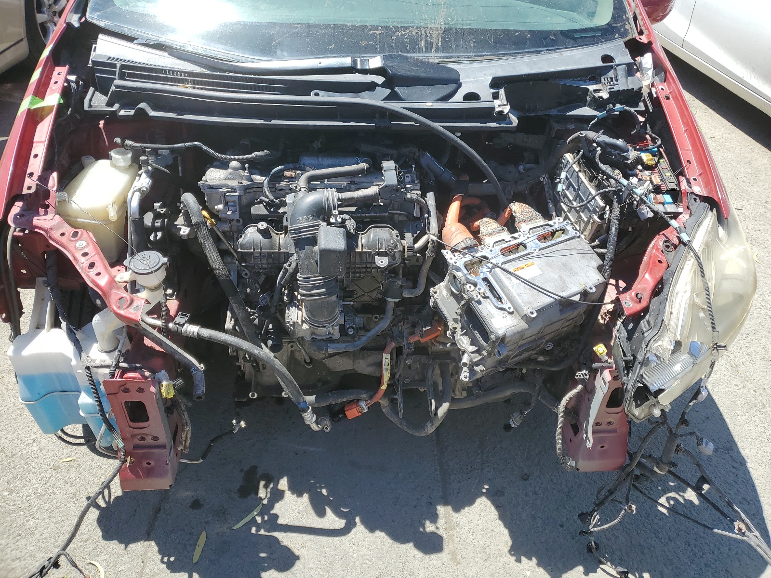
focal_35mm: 26
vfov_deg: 53.1
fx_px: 579
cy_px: 289
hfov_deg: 67.3
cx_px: 386
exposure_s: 1/1667
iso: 50
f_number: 1.5
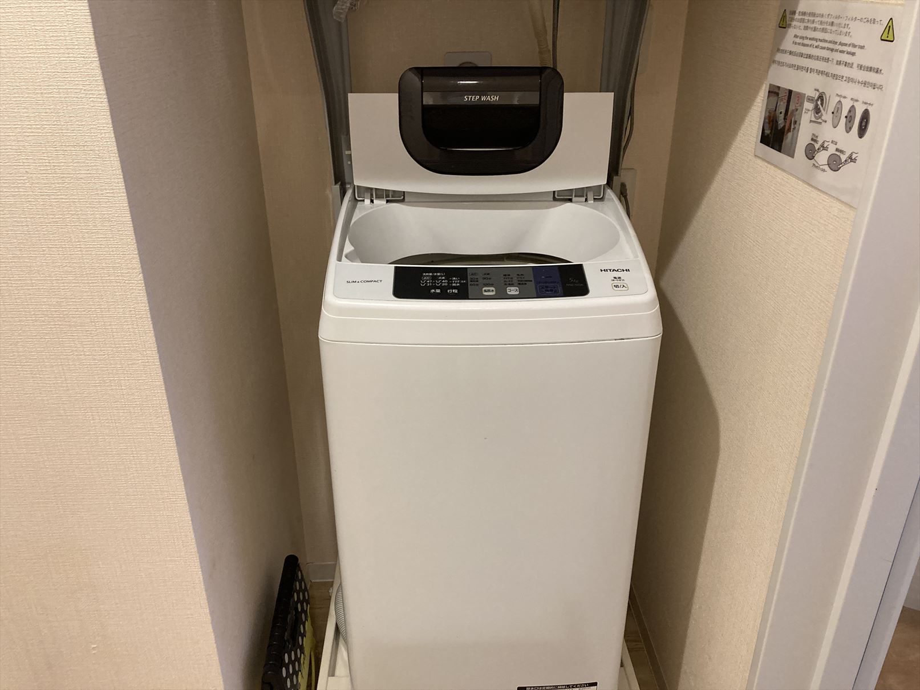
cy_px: 345
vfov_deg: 49.8
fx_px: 744
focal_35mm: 28
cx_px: 460
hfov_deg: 63.4
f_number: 1.8
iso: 160
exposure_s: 1/50
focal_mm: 3.99
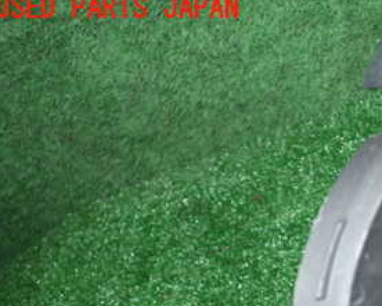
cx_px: 403
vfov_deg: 27.1
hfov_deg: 31.9
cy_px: 303
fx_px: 599
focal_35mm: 53
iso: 250
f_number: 5.6
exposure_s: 1/30
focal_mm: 4.5
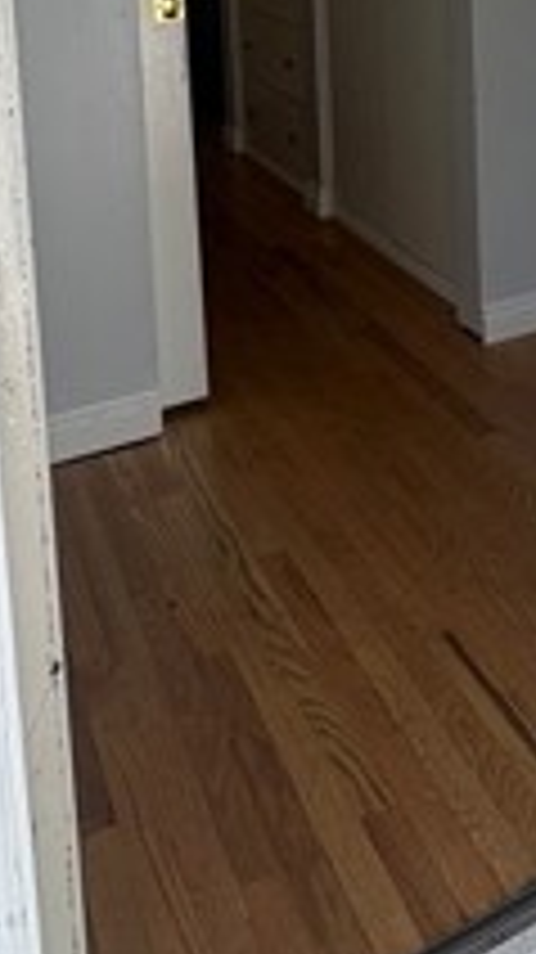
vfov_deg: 39.0
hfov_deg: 24.0
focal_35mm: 46
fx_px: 1164
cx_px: 613
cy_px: -18
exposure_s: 1/149
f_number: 2.2
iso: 40
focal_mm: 2.22
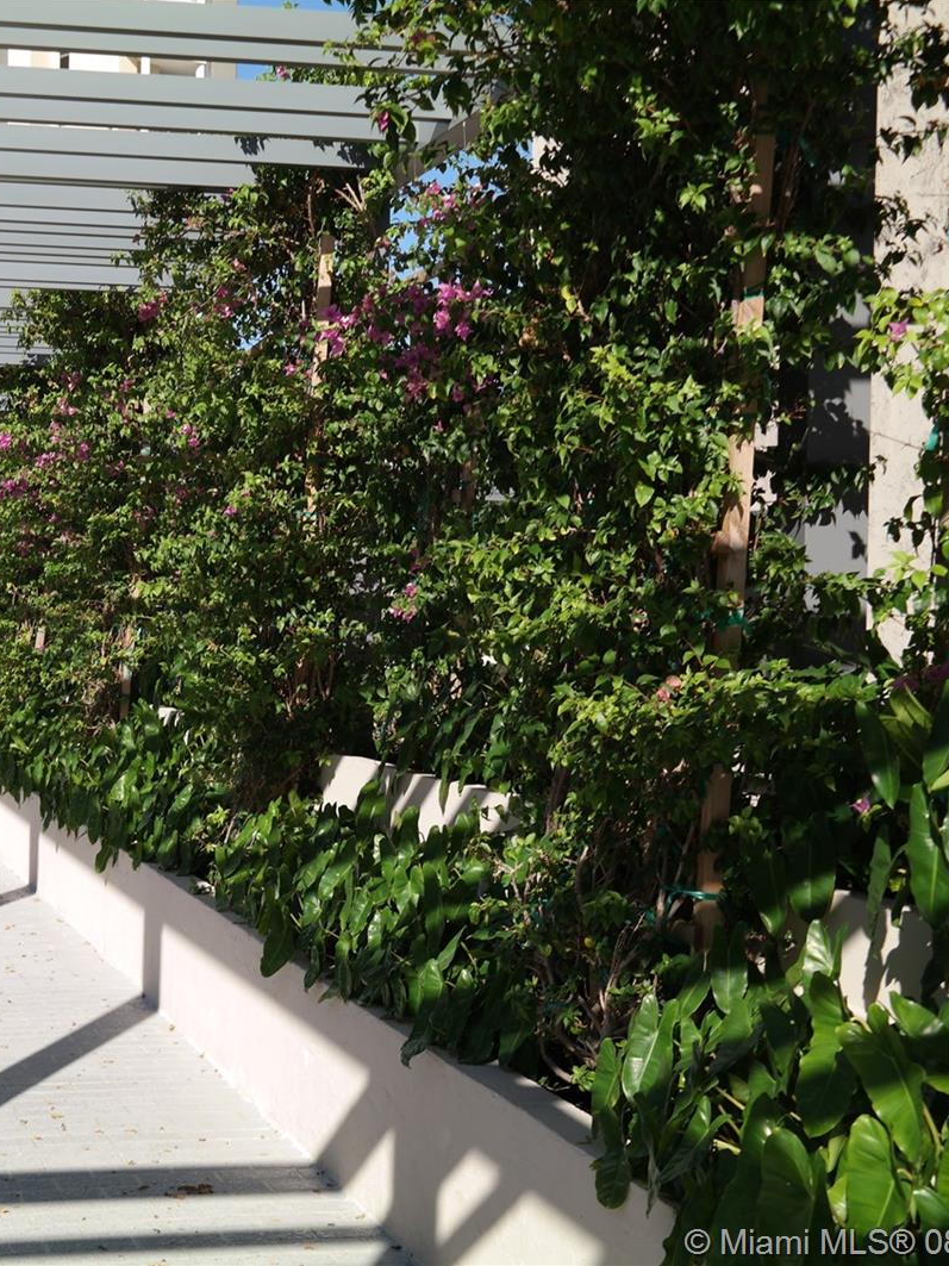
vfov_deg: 34.9
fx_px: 2011
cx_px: 119
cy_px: 632
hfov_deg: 25.8
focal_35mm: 55
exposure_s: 1/200
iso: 100
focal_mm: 25
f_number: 5.6
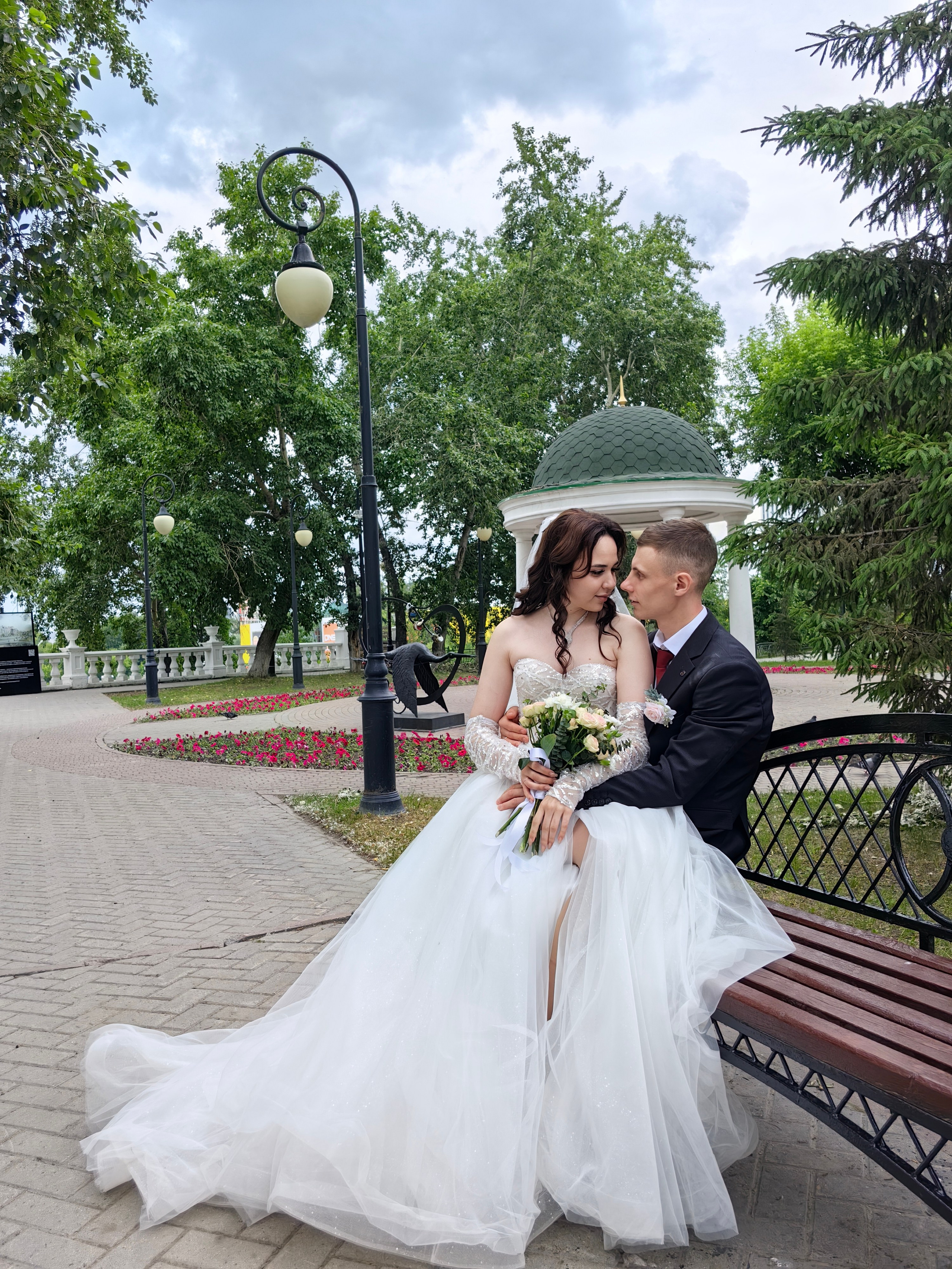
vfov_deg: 65.3
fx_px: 990
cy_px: 634
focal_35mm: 27
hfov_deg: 51.4
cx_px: 476
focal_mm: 6.35
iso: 50
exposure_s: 1/1156
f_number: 2
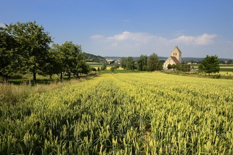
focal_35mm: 24
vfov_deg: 53.1
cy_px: 78
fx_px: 155
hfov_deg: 73.7
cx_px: 116
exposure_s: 1/250
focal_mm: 24
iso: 200
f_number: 10
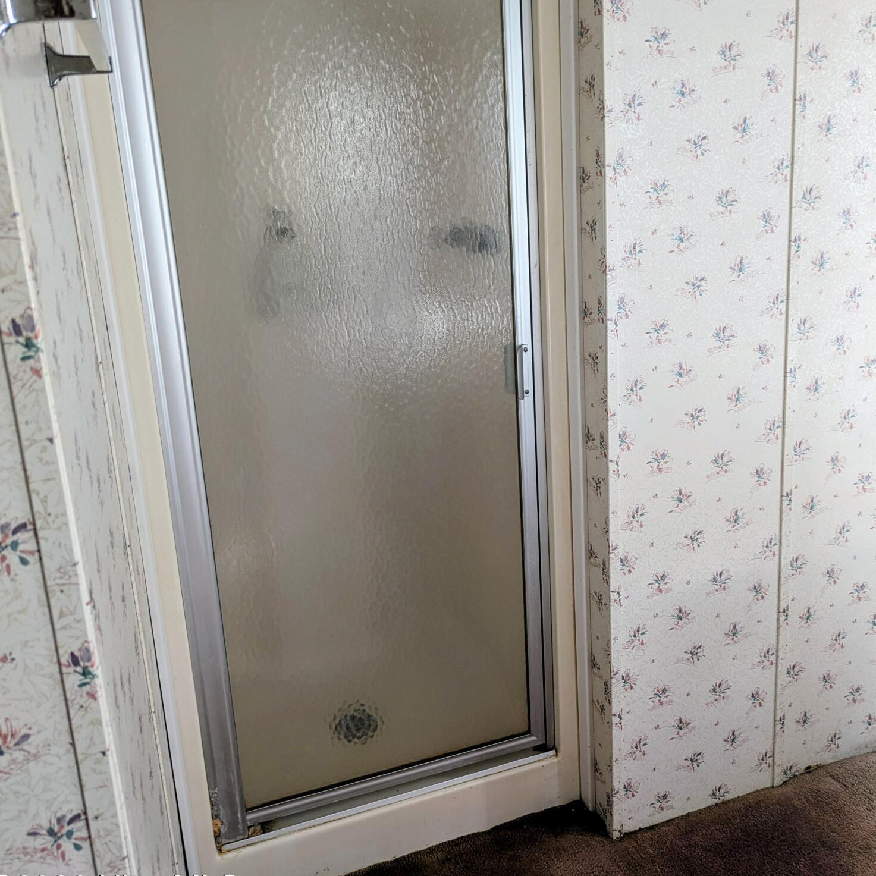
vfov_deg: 53.6
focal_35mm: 30
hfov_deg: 54.0
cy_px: 348
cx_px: 433
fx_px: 859
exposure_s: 1/24
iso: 109
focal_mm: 5.43
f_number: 1.89
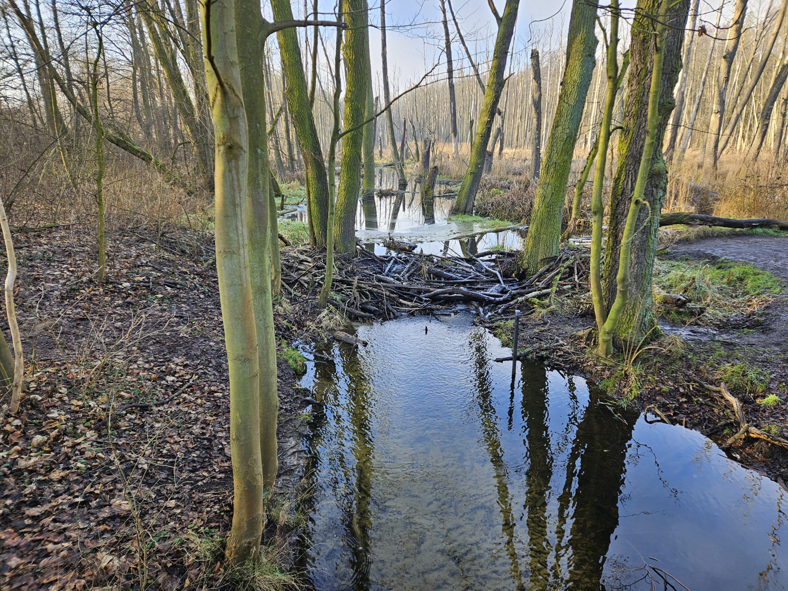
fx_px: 524
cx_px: 394
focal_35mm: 23
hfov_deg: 73.9
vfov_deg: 58.9
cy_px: 296
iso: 25
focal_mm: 5.4
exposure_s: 1/125
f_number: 1.8
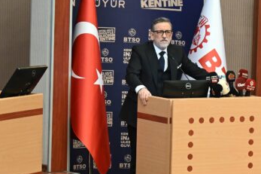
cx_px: 368
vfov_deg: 6.0
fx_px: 1645
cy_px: 127
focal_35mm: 227
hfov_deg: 8.9
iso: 1600
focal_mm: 77
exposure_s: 1/80
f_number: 2.8
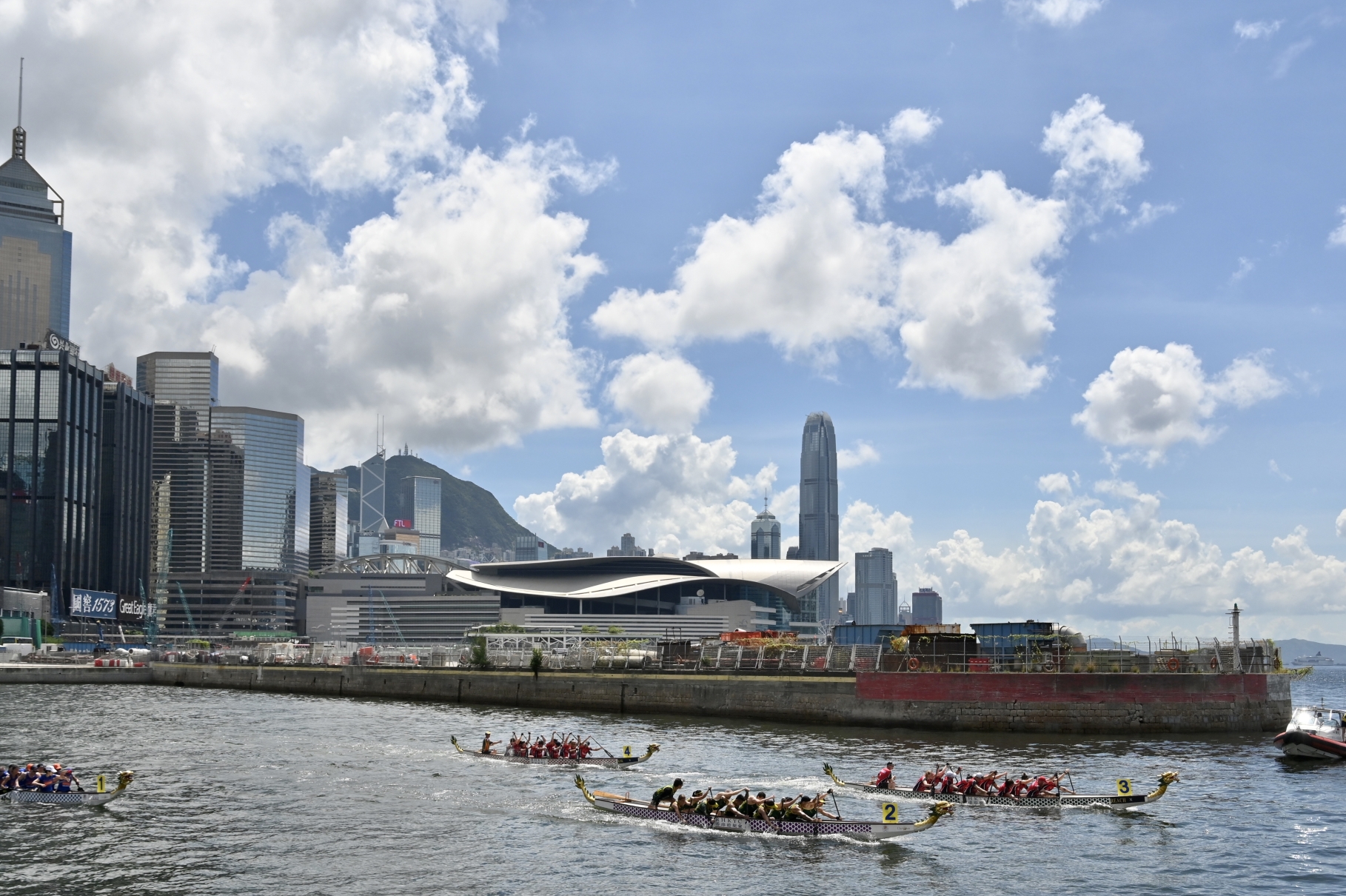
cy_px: 426
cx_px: 657
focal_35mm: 33
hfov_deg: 57.2
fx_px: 1233
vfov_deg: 39.9
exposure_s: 1/2000
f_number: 9.5
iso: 560
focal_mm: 30
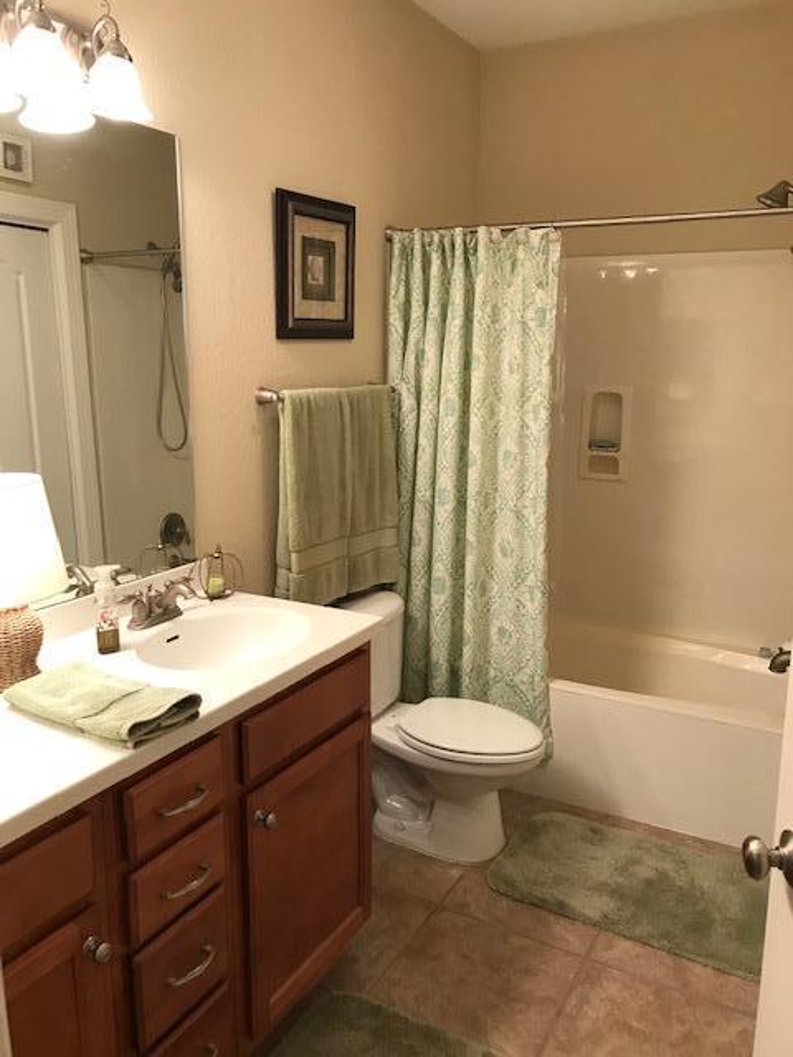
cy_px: 528
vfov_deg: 63.4
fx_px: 855
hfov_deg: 49.7
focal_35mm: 28
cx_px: 396
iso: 40
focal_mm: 3.99
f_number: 1.8
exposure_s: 1/24
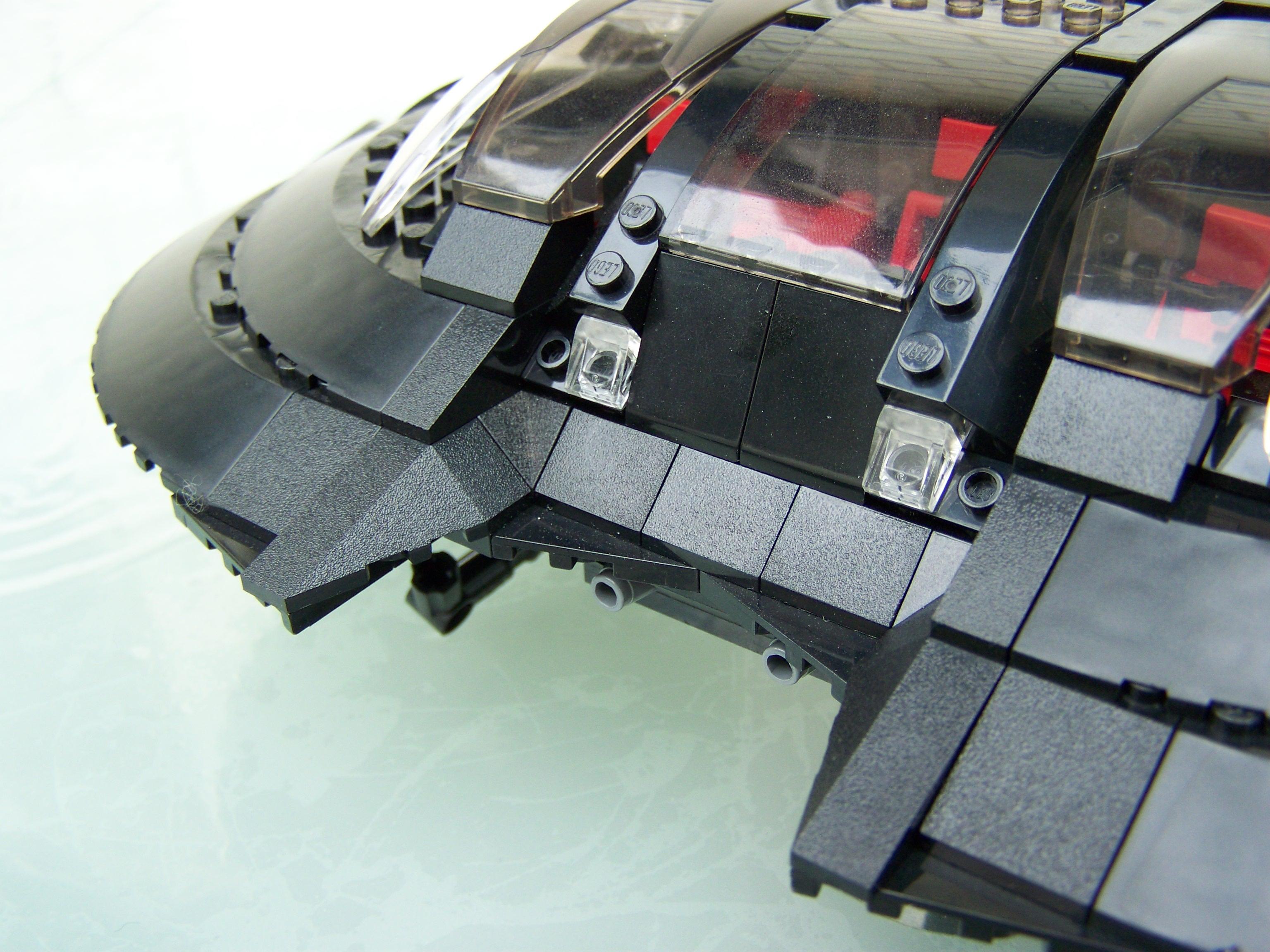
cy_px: 476
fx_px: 1394
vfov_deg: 37.7
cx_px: 635
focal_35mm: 38
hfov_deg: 49.0
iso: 100
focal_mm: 6.3
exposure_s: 1/60
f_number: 2.8
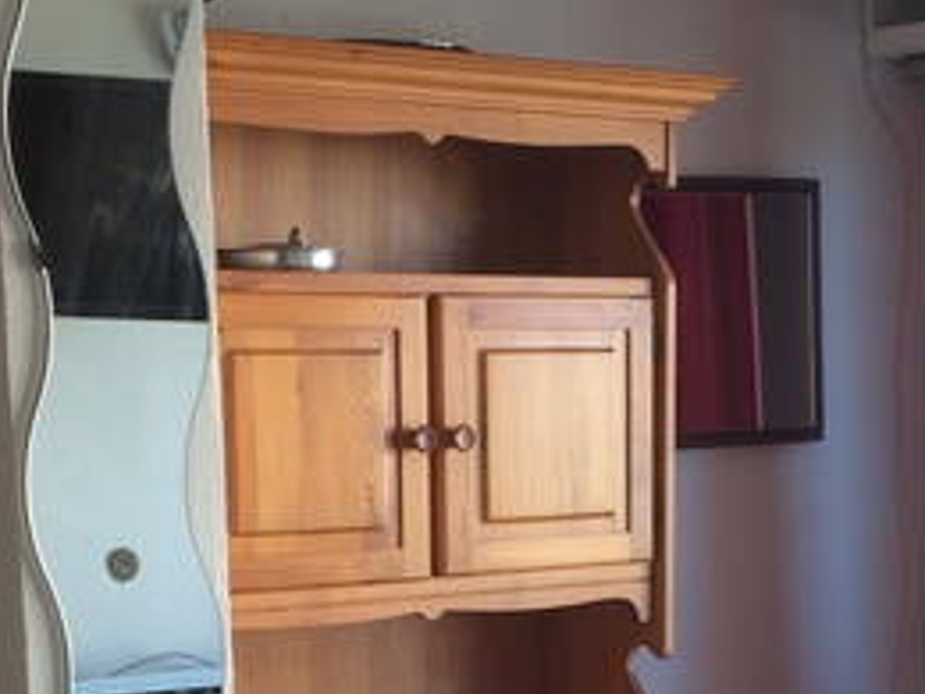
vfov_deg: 16.2
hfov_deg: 22.2
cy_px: 790
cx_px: 527
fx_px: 2352
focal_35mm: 88
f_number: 2.2
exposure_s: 1/100
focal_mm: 4.15
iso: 50
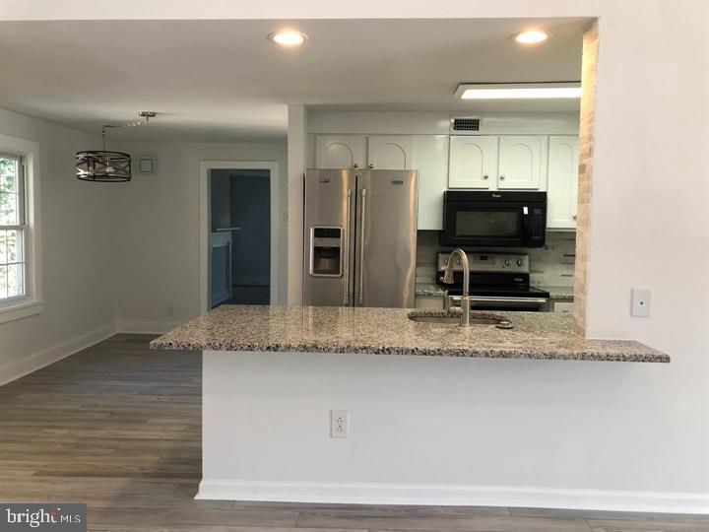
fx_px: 573
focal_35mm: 28
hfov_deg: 63.4
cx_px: 354
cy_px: 266
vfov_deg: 49.7
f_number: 1.8
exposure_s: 1/40
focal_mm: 3.99
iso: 25
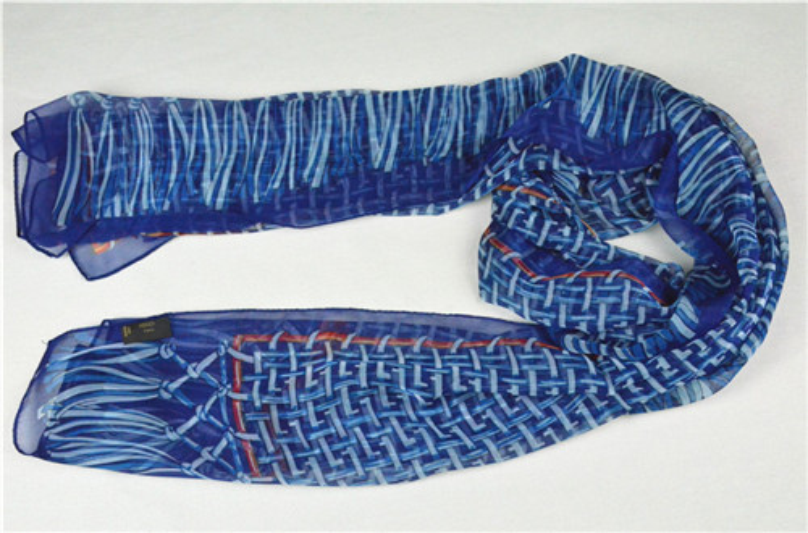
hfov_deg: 48.1
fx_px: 906
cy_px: 266
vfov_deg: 32.8
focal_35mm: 40
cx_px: 404
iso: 6400
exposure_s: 1/400
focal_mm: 27
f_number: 10
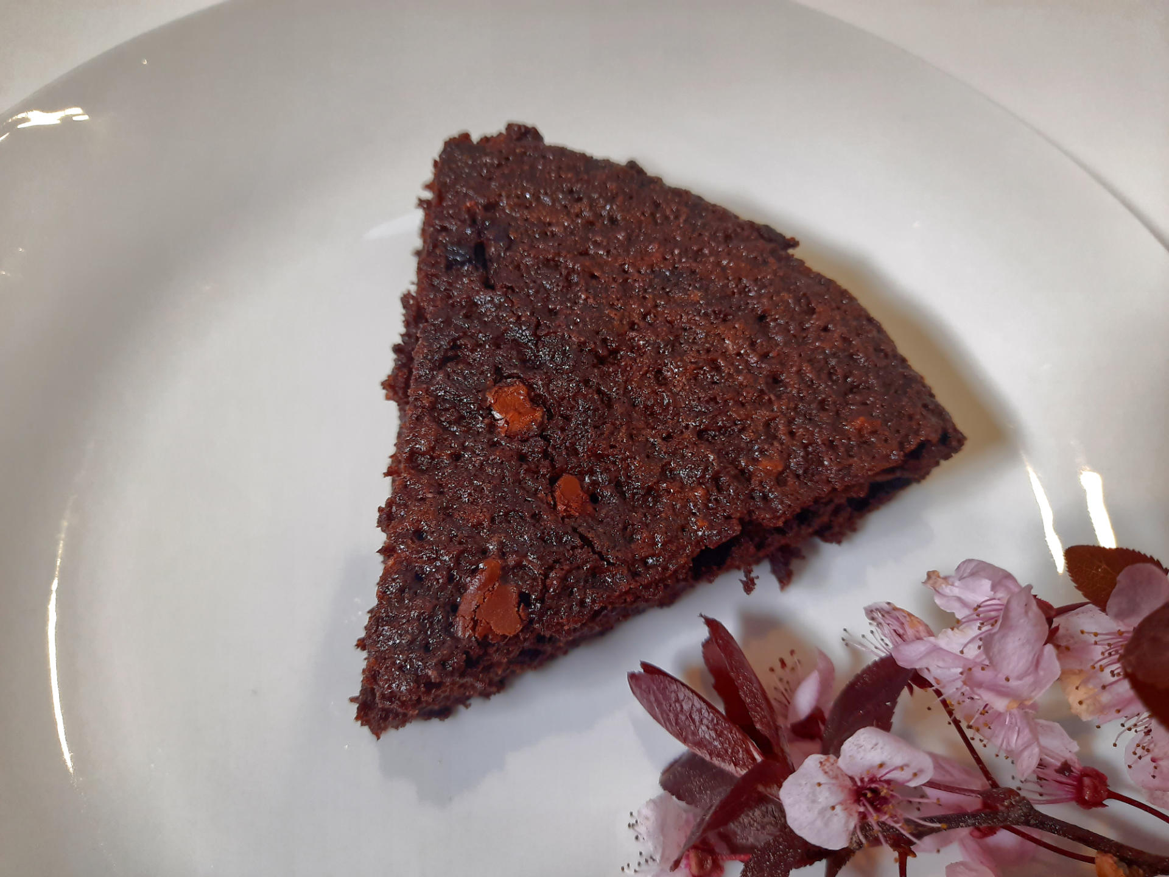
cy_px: 438
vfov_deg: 54.9
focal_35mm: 25
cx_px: 584
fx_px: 844
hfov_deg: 69.4
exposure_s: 1/50
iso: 80
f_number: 2
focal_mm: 4.6
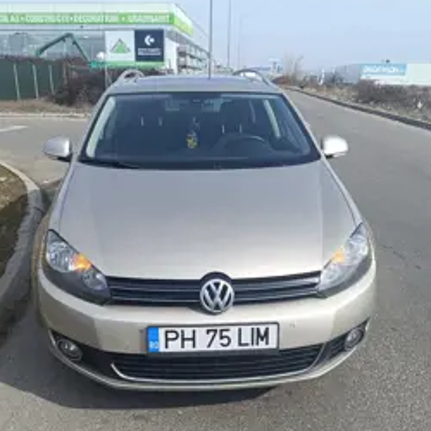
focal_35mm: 34
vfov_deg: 48.0
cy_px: 272
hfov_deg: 48.5
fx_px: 479
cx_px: 217
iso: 56
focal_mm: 5.59
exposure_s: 1/1135
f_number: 1.88
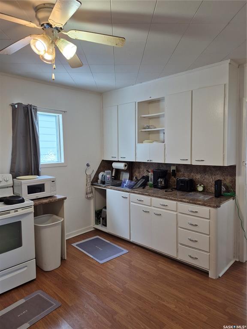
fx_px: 219
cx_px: 124
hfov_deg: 58.9
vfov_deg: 73.9
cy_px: 164
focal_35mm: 23
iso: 160
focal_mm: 5.4
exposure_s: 1/120
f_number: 1.8
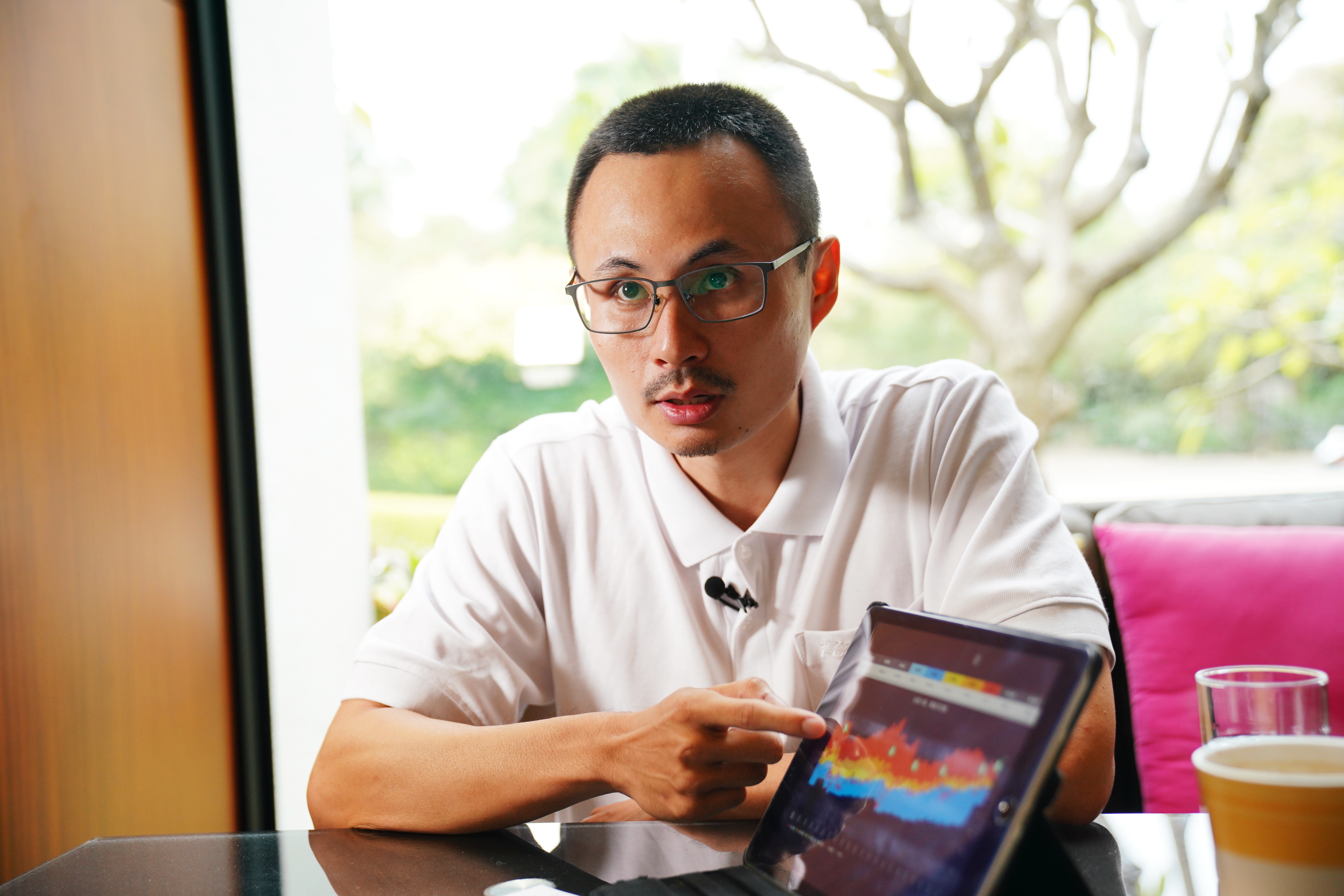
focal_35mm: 42
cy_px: 448
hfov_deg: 46.4
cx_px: 672
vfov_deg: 31.9
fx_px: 1568
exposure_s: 1/640
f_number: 2.8
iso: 800
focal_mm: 42
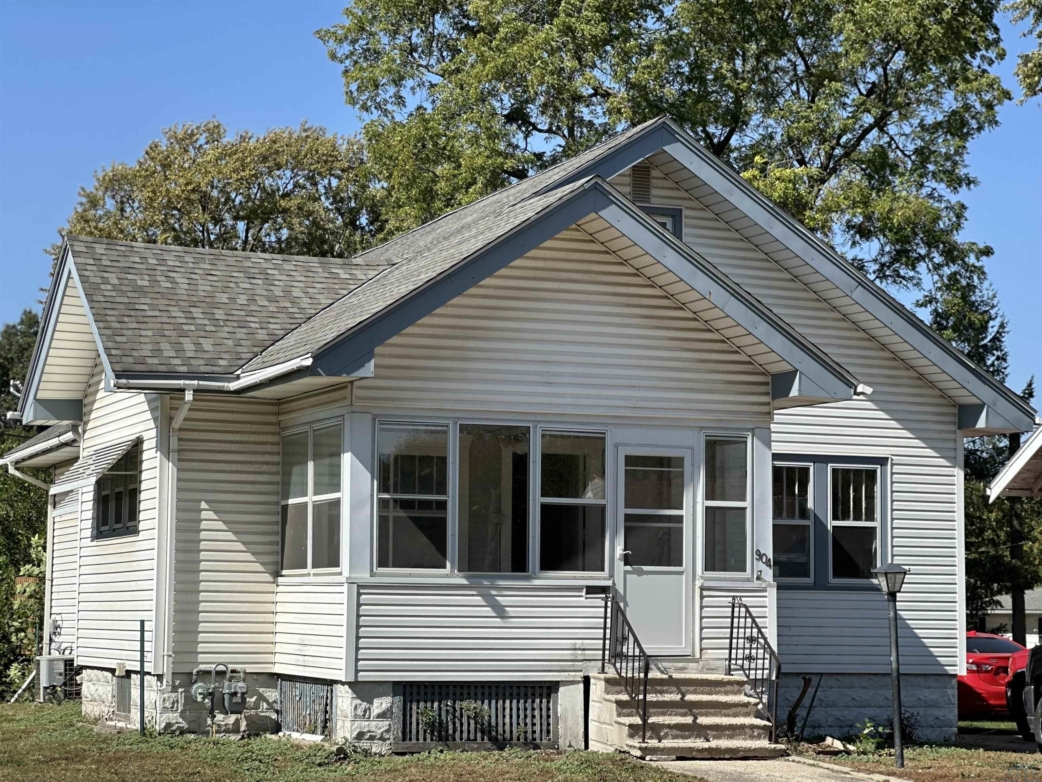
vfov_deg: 19.1
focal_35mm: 77
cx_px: 521
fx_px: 2318
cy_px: 391
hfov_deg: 25.3
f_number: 2.8
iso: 32
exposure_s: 1/558
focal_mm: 9
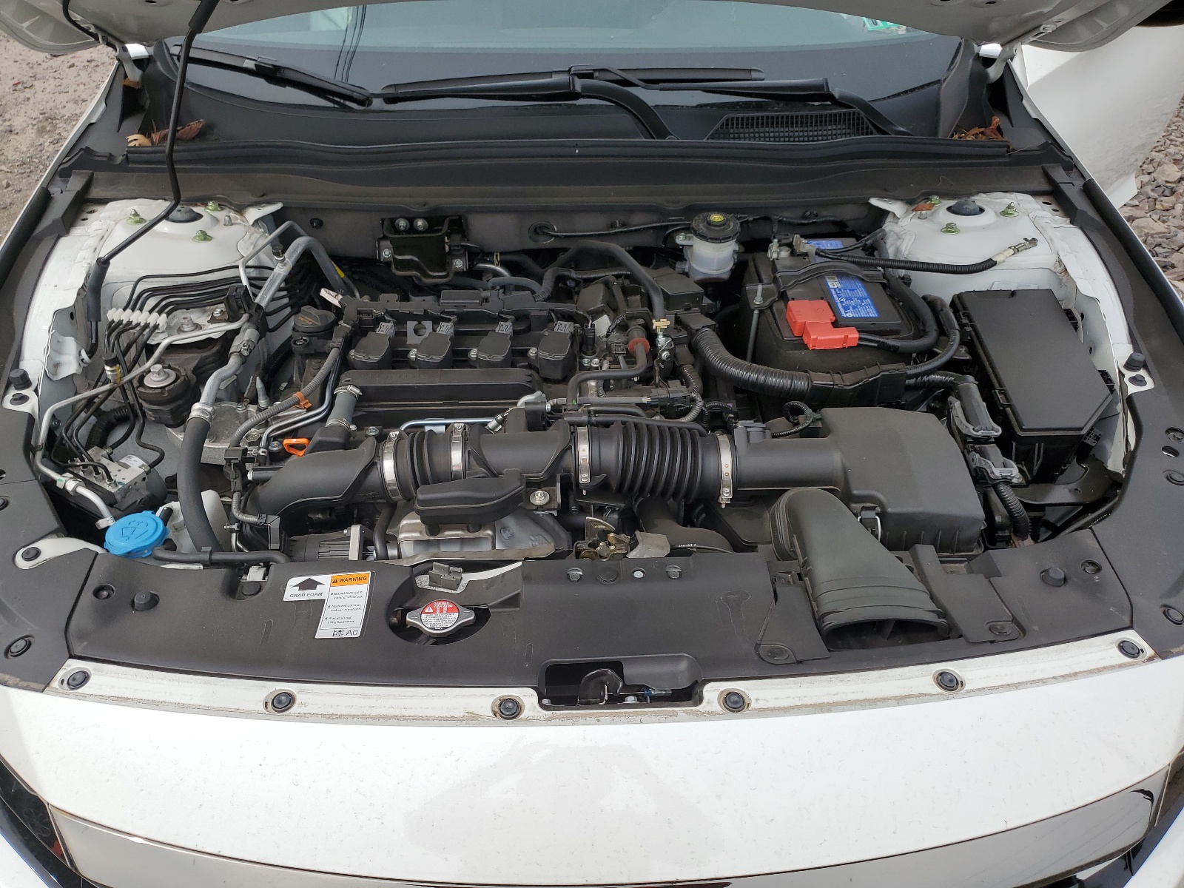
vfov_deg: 53.1
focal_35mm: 26
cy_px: 444
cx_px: 592
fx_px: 889
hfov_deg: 67.3
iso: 50
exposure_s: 1/2000
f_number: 1.5
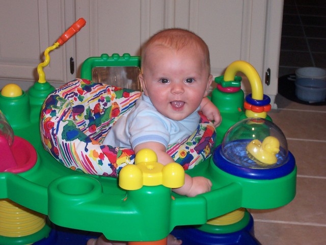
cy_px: 122
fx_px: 669
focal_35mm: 71
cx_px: 163
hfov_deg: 27.4
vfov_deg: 20.7
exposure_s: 1/90
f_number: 4
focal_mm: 10.8
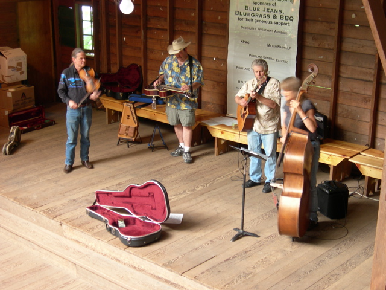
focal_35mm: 61
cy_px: 145
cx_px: 193
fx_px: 680
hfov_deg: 31.7
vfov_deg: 24.0
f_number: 3.5
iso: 60
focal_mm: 12.7
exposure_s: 1/4
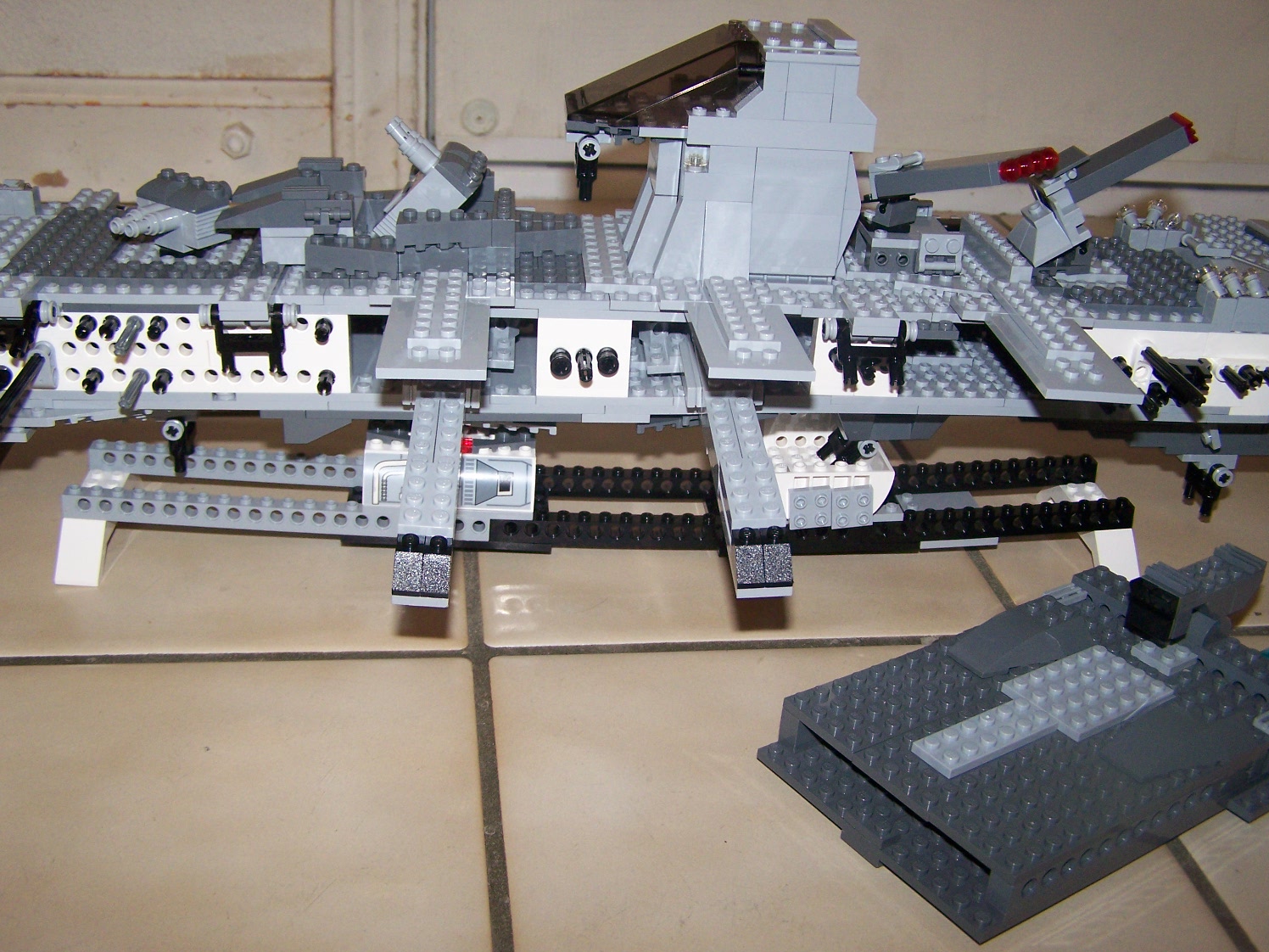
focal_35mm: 38
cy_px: 476
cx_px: 634
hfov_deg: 49.0
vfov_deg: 37.7
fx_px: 1393
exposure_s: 1/60
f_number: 2.8
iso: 160
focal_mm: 6.3
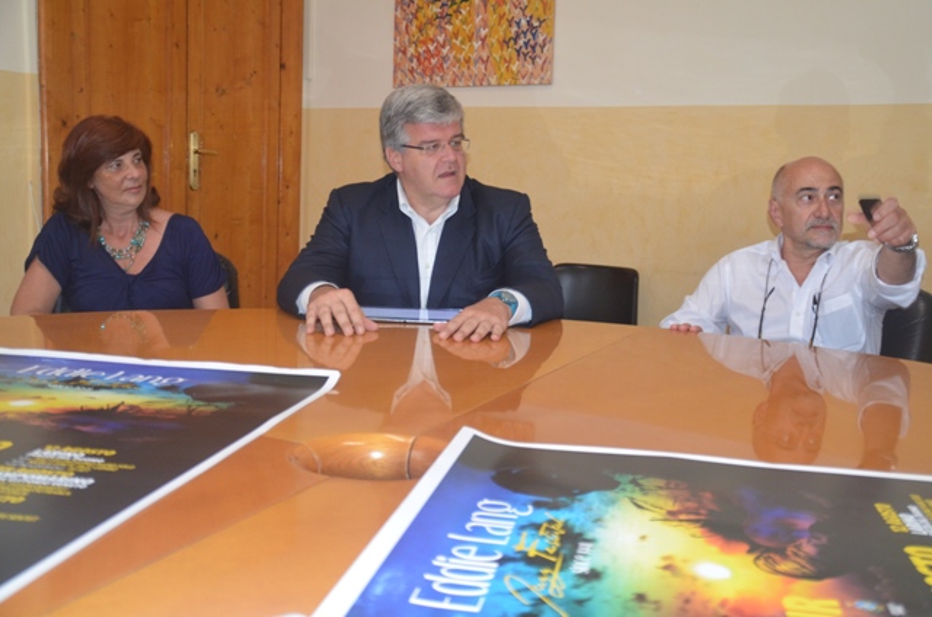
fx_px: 969
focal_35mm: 38
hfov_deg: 51.4
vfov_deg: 35.3
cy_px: 308
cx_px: 466
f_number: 3.8
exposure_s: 1/60
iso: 1250
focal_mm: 25
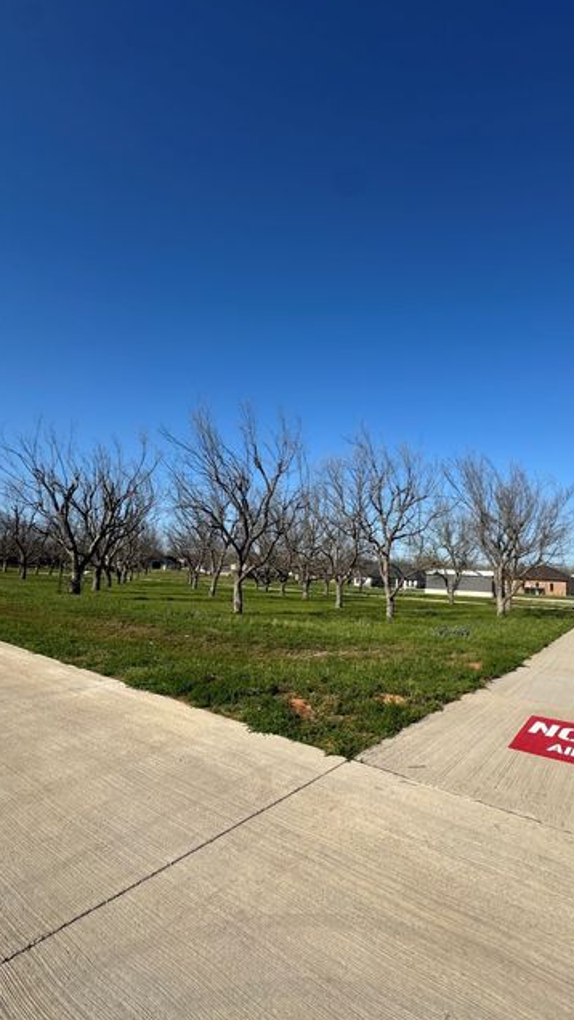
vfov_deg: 99.4
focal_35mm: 16
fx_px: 433
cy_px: 517
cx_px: 369
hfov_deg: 65.8
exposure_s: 1/2028
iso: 50
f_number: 2.2
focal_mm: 2.22
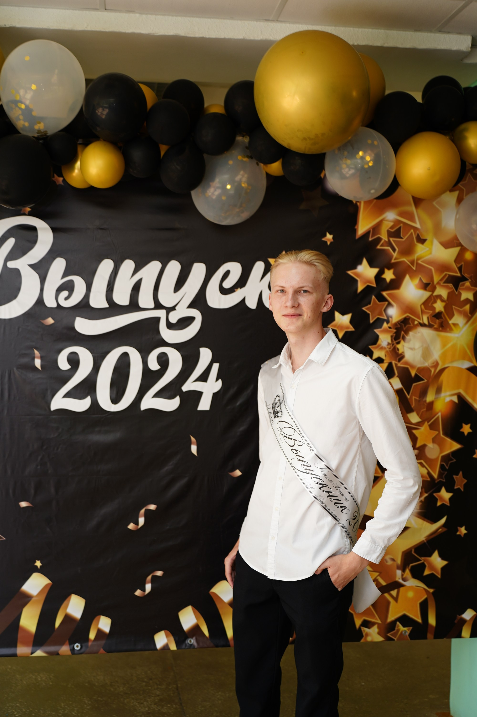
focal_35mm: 43
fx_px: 856
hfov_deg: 31.1
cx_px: 238
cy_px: 358
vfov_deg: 45.5
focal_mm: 43
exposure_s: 1/160
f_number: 2.8
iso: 200
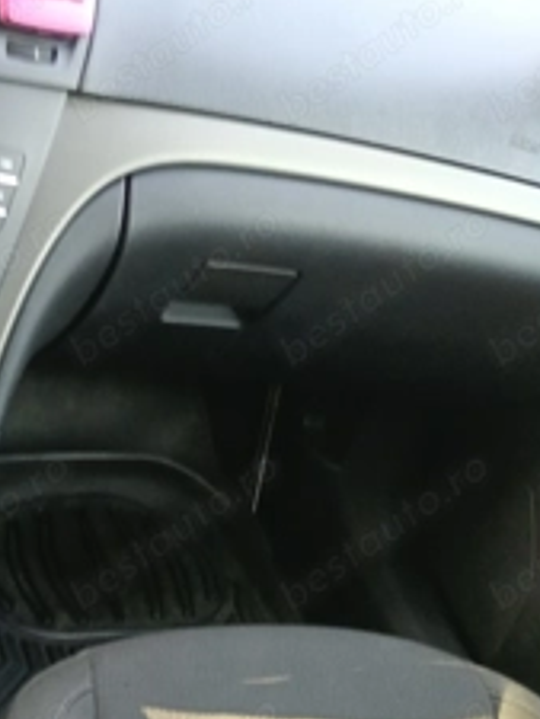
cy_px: 588
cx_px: 89
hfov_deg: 29.4
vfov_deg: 38.0
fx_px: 997
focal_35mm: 48
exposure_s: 1/33
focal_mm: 3.98
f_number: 1.8
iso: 400
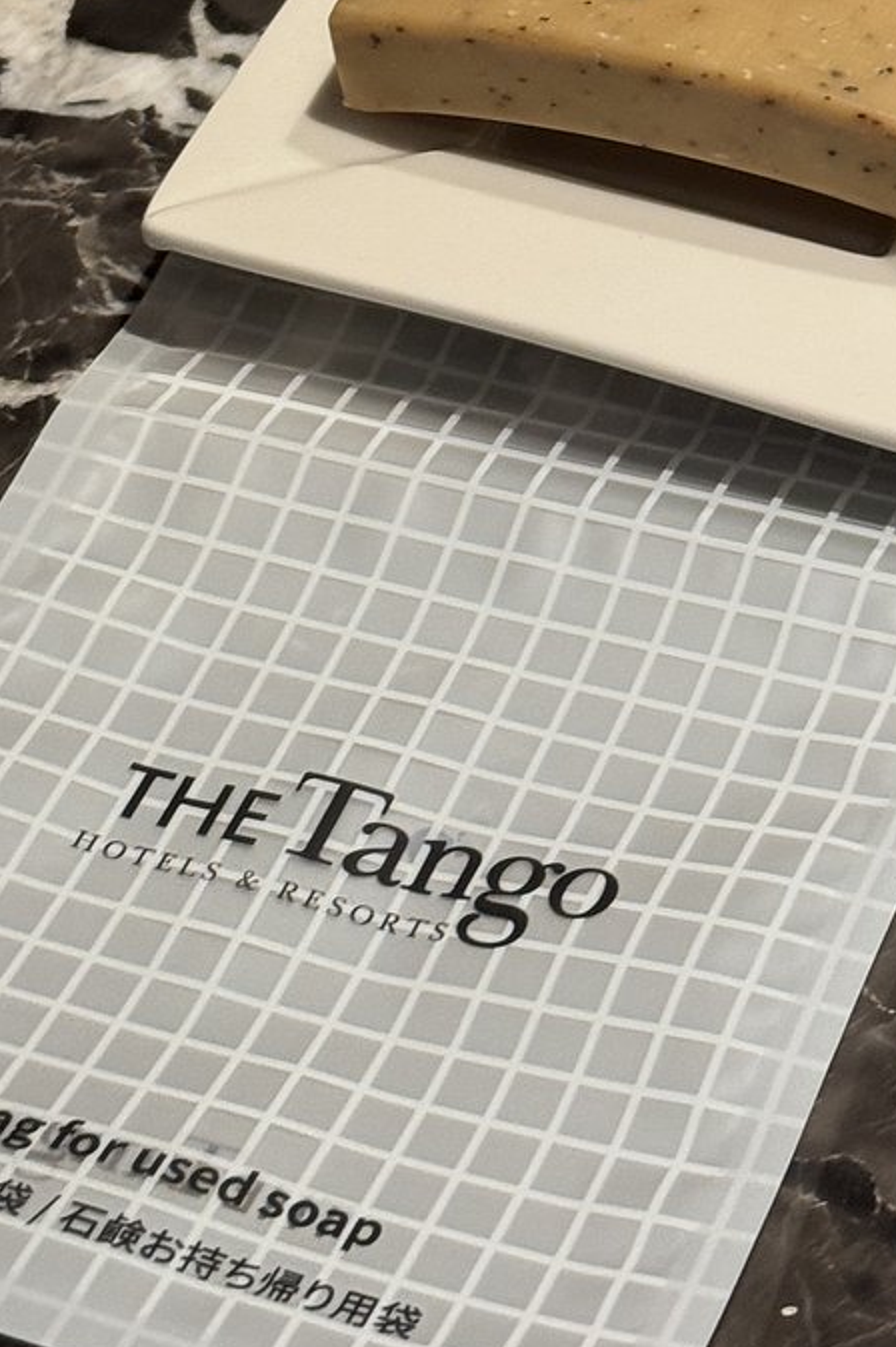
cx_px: 700
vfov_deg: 17.5
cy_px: -52
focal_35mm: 114
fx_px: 4260
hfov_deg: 12.0
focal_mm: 6.76
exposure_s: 1/60
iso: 160
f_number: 1.78
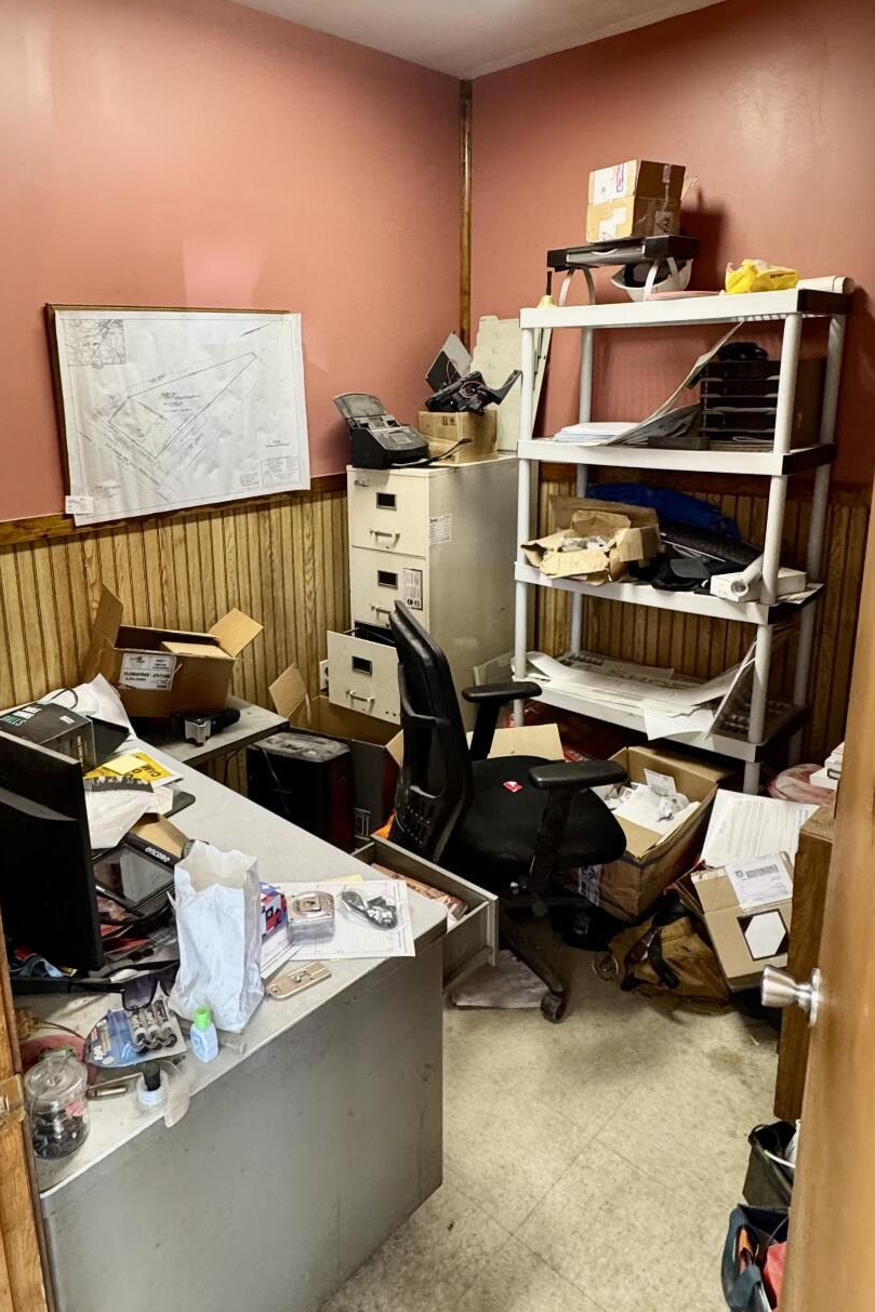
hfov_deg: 52.9
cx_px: 360
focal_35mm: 24
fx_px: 875
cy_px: 570
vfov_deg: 73.4
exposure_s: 1/60
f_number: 2.2
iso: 250
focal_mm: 2.22
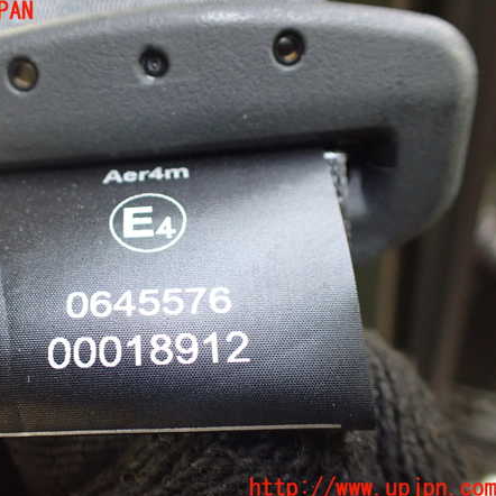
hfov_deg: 45.4
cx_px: 166
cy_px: 250
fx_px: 584
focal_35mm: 36
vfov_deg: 46.0
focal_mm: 5.4
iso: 800
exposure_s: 1/80
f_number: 2.3
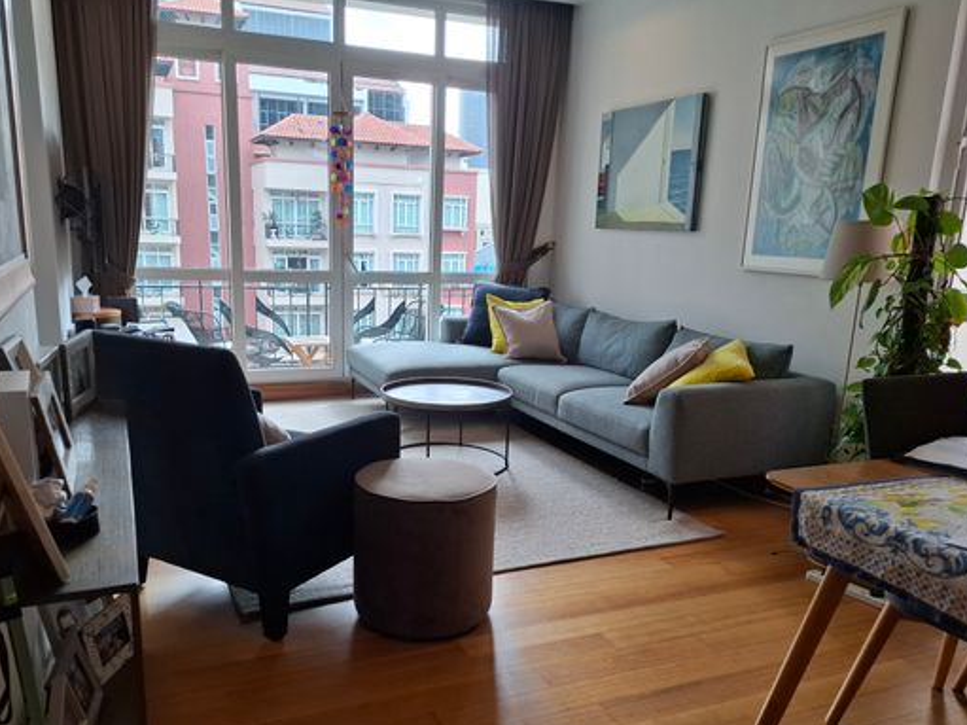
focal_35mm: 27
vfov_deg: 51.2
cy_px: 416
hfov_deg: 65.3
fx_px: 754
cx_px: 456
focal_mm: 5.54
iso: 50
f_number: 1.8
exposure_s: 1/117
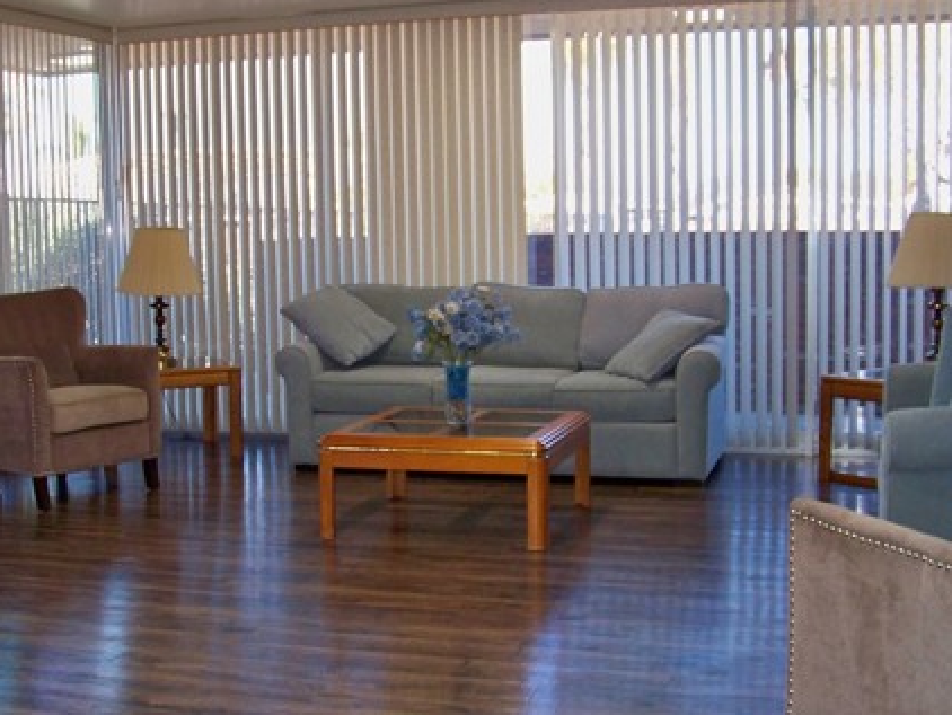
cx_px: 393
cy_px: 429
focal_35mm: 50
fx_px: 1376
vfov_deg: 29.1
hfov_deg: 38.1
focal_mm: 5.85
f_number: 2.8
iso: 200
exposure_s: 1/30
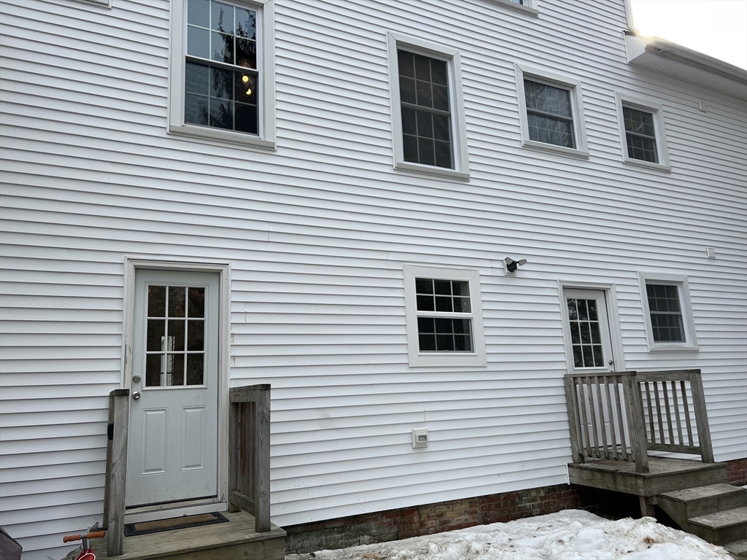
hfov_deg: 67.3
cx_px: 374
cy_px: 280
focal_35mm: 26
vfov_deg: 53.1
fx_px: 561
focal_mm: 5.7
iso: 50
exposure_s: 1/2353
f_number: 1.5
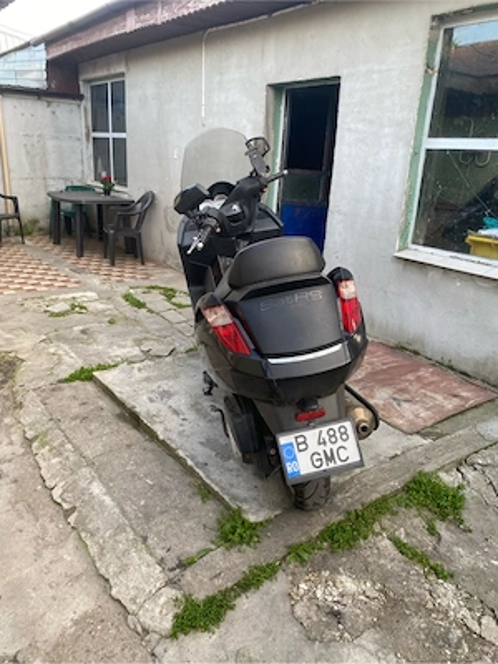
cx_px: 249
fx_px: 499
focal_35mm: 26
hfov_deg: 53.1
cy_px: 332
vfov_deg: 67.3
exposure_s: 1/122
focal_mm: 4.25
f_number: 1.8
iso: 64
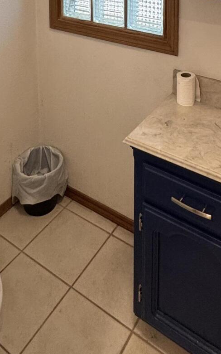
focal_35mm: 38
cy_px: -43
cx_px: 119
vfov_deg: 40.6
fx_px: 366
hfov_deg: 33.6
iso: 250
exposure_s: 1/120
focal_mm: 2.22
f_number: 2.2
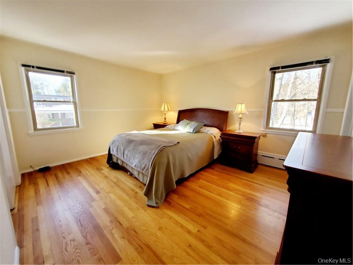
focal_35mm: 13
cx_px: 176
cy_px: 132
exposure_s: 1/59
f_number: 2.2
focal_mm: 1.8
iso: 125
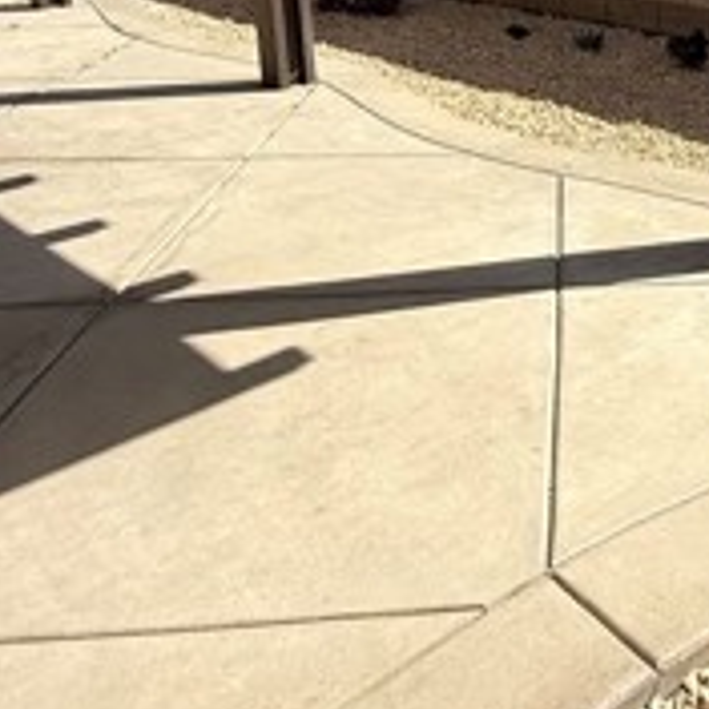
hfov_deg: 34.3
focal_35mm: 45
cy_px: 56
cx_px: 705
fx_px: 1043
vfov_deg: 35.1
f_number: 2.2
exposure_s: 1/2165
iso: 50
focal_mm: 2.22
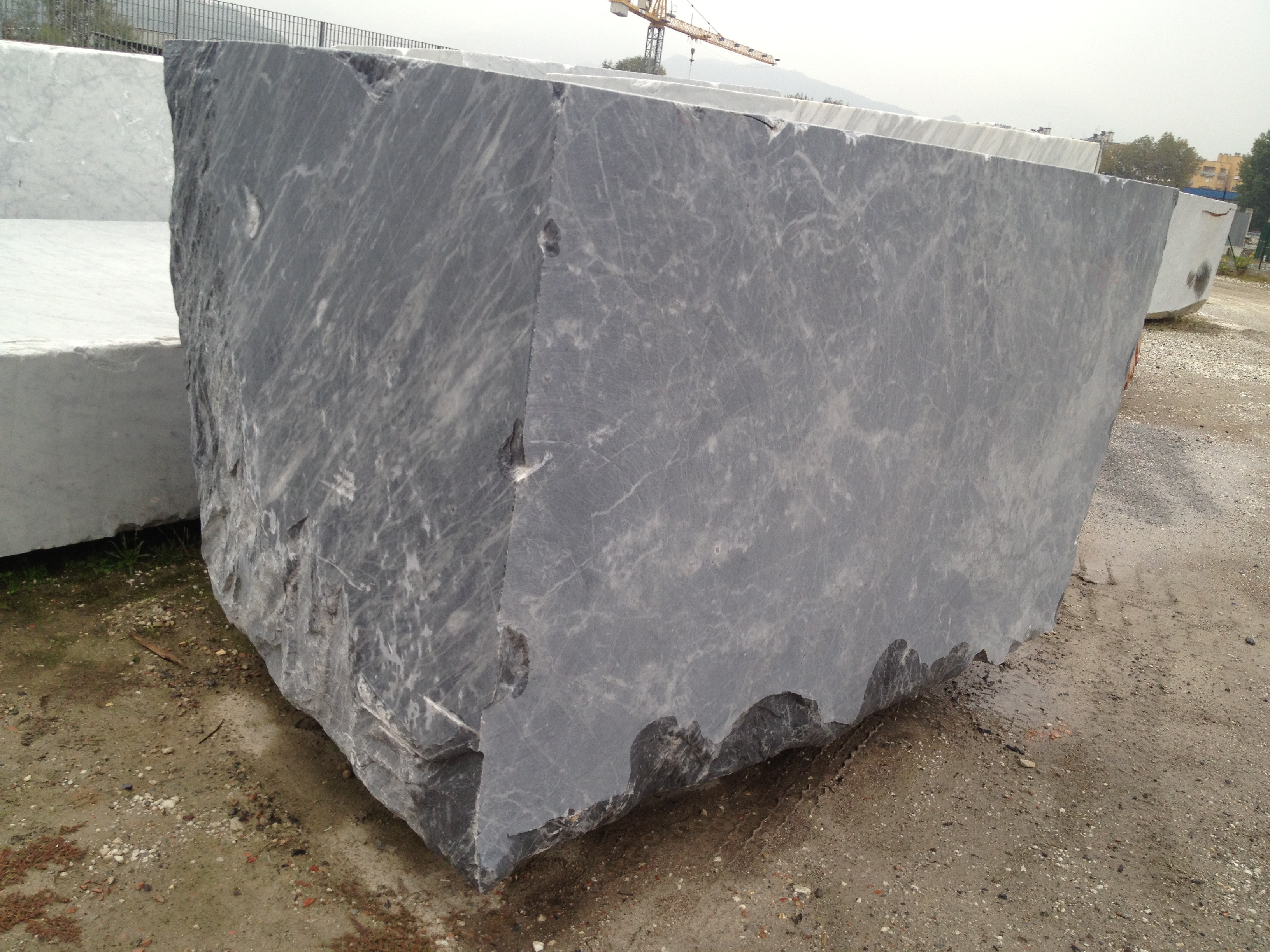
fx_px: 1284
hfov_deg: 52.6
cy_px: 476
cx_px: 635
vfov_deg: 40.7
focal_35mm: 35
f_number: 2.4
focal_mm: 4.28
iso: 50
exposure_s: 1/236
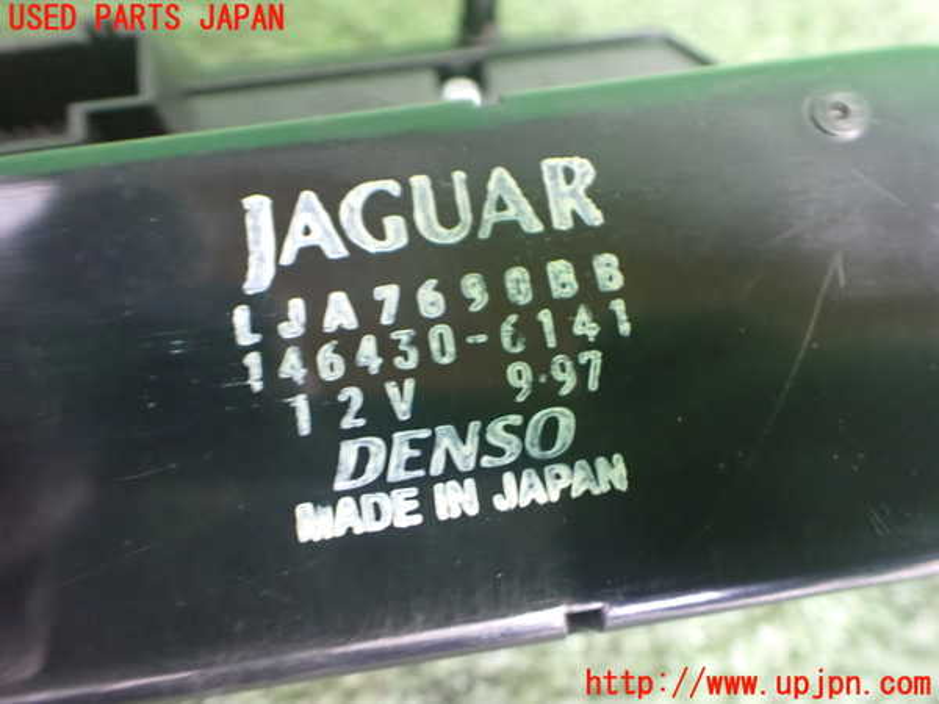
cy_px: 352
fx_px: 814
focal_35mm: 30
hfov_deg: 60.0
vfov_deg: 46.8
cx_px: 470
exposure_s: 1/30
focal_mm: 5.4
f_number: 2.3
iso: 1250
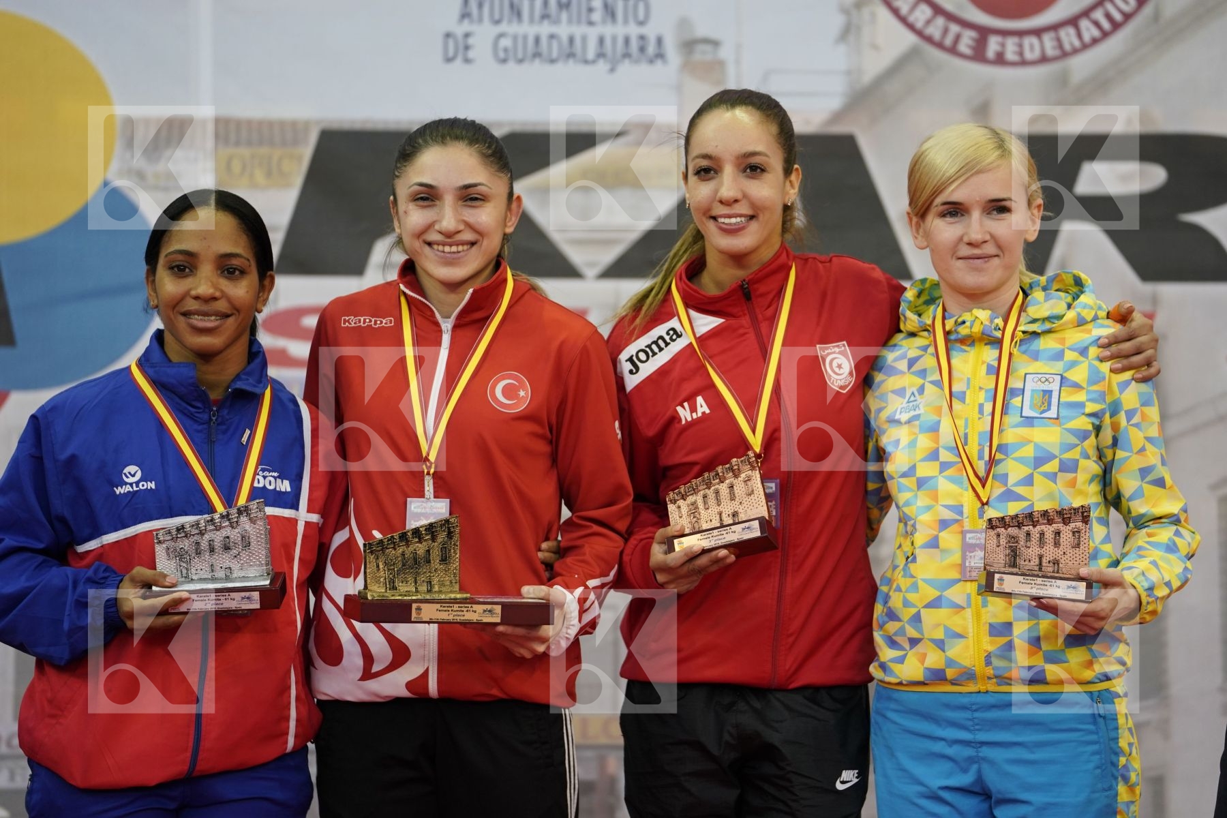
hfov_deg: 11.5
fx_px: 6100
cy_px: 409
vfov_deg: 7.7
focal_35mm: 179
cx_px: 614
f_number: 2.8
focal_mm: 179
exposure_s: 1/250
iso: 800
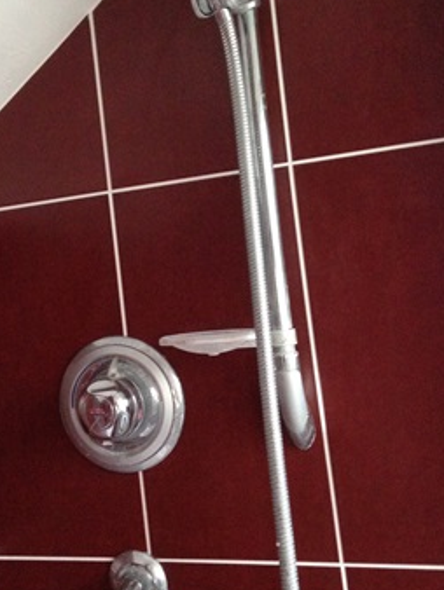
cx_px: 115
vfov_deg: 36.7
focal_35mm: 52
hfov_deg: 27.7
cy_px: 242
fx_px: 888
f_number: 2.4
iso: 400
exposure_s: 1/15
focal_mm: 4.12
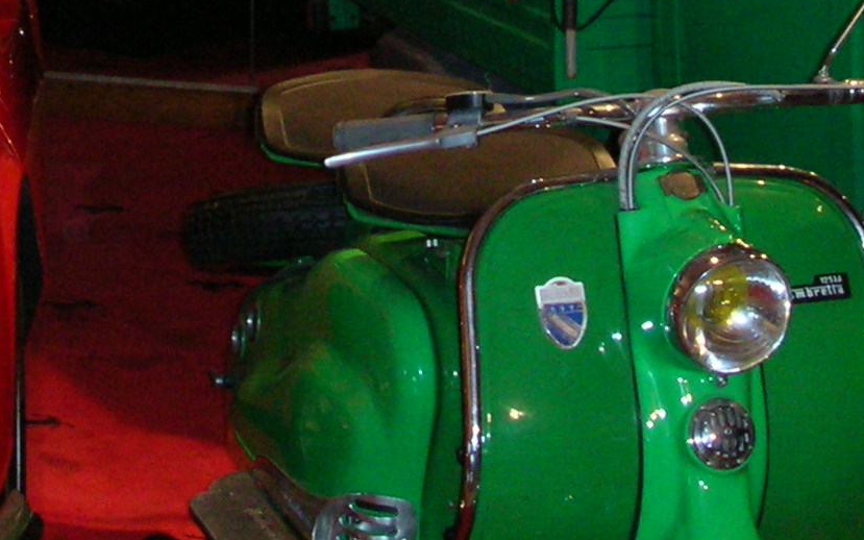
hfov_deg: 17.9
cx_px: 234
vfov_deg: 10.9
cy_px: -217
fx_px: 2731
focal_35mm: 116
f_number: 3
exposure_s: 1/60.1
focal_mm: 5.8
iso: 200
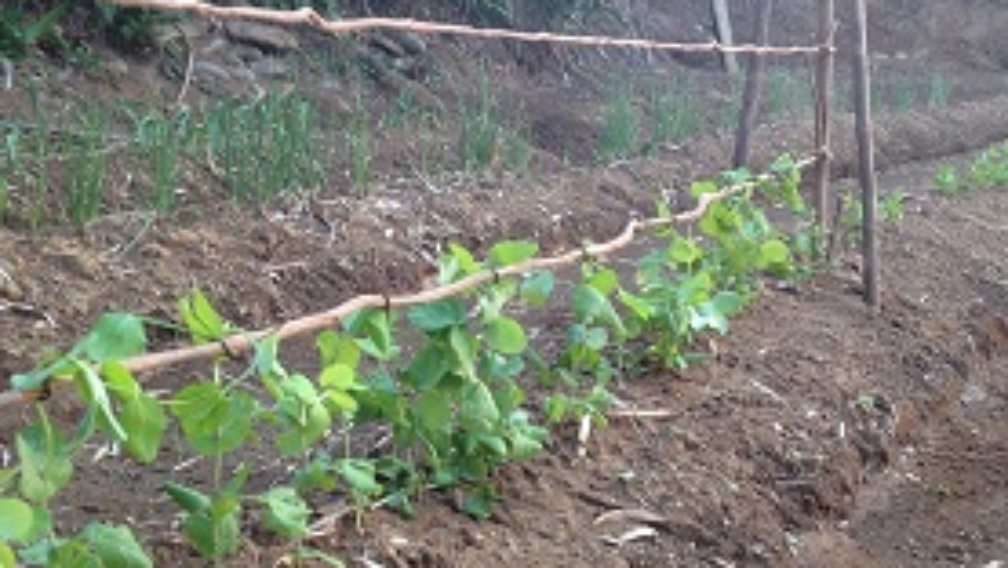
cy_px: 382
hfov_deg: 37.8
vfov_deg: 21.8
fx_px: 1470
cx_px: 480
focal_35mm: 55
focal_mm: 4.28
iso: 64
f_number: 2.4
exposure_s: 1/60
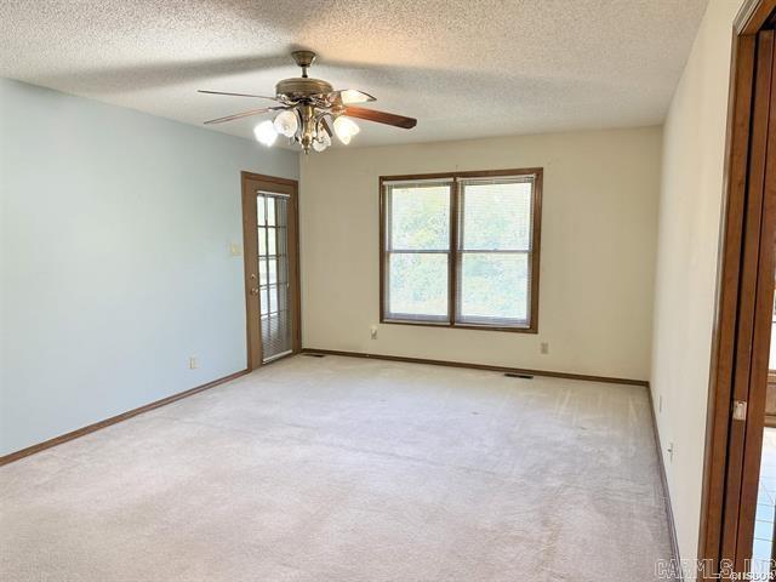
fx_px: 538
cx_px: 388
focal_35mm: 24
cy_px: 291
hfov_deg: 71.6
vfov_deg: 56.8
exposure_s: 1/120
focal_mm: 6.76
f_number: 1.78
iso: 160
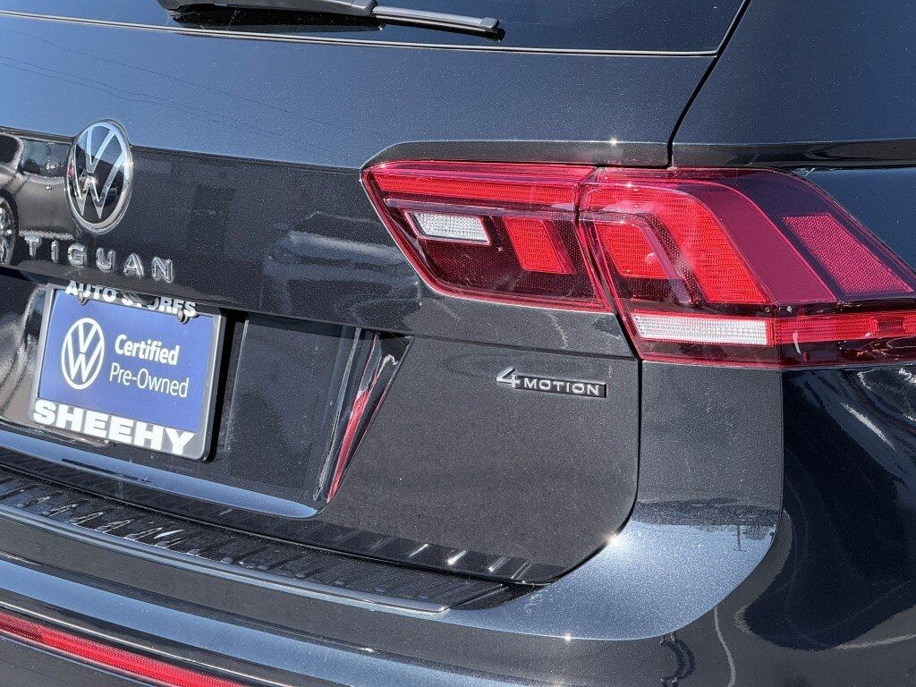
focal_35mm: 120
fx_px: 3175
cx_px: 458
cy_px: 344
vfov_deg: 12.3
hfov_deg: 16.4
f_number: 2.8
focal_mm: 15.66
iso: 64
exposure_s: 1/504
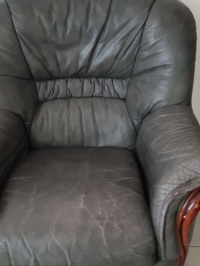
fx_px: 316
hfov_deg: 35.1
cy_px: 131
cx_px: 87
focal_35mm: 41
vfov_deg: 45.8
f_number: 1.7
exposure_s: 1/25
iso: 500
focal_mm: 3.92
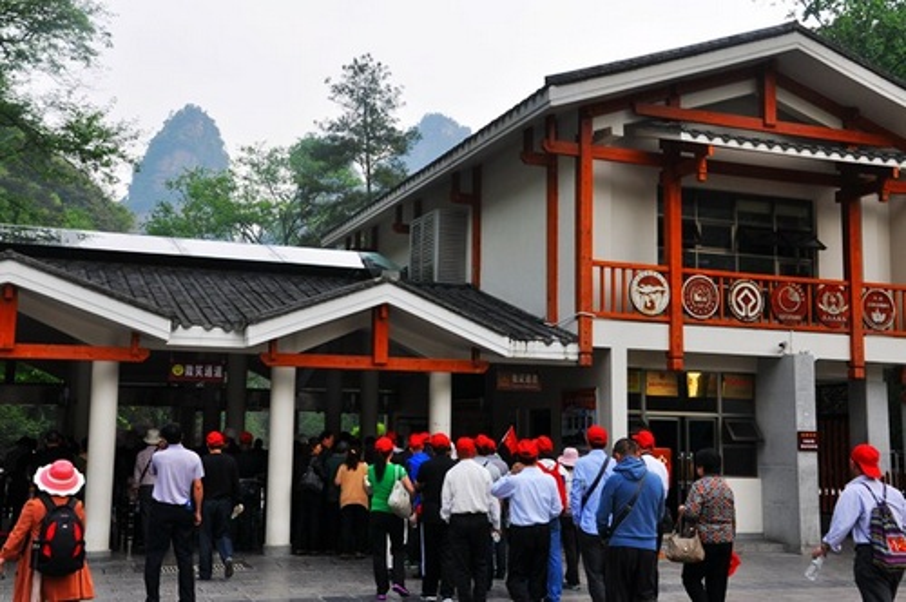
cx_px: 453
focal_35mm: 45
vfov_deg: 29.8
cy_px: 301
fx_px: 1131
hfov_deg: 43.7
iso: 200
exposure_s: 1/125
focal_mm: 30
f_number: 11
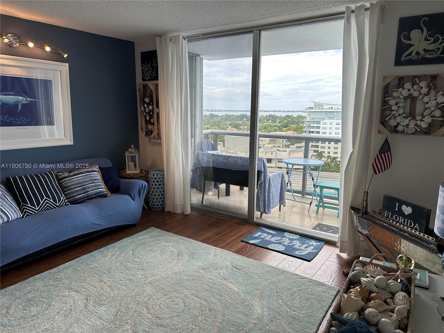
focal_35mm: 24
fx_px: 308
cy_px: 166
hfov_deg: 71.6
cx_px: 222
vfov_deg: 56.8
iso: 80
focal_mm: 6.86
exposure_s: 1/529
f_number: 1.78
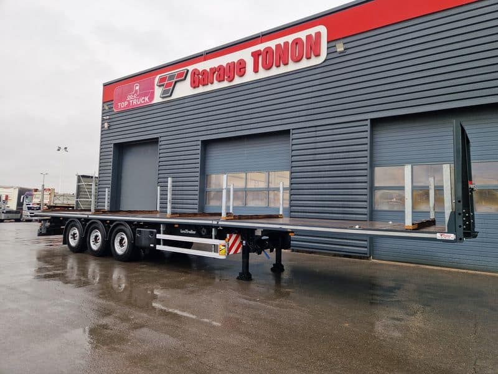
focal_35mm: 23
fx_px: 331
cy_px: 187
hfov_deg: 73.9
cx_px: 249
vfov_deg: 58.9
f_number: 1.8
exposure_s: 1/490
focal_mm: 5.4
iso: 50
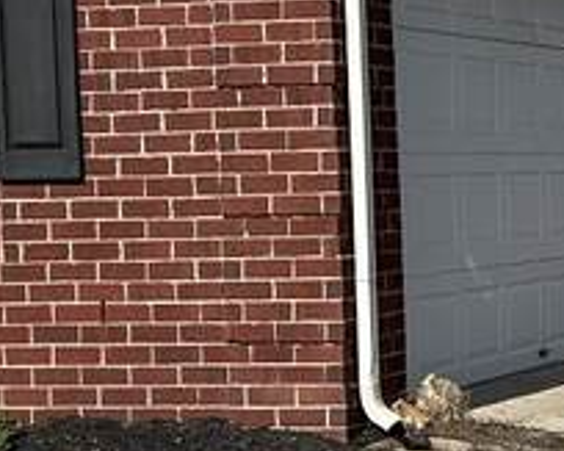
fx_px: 2453
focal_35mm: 147
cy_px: 285
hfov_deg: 12.8
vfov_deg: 10.5
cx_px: 694
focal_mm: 6.86
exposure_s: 1/6623
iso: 80
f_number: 1.78
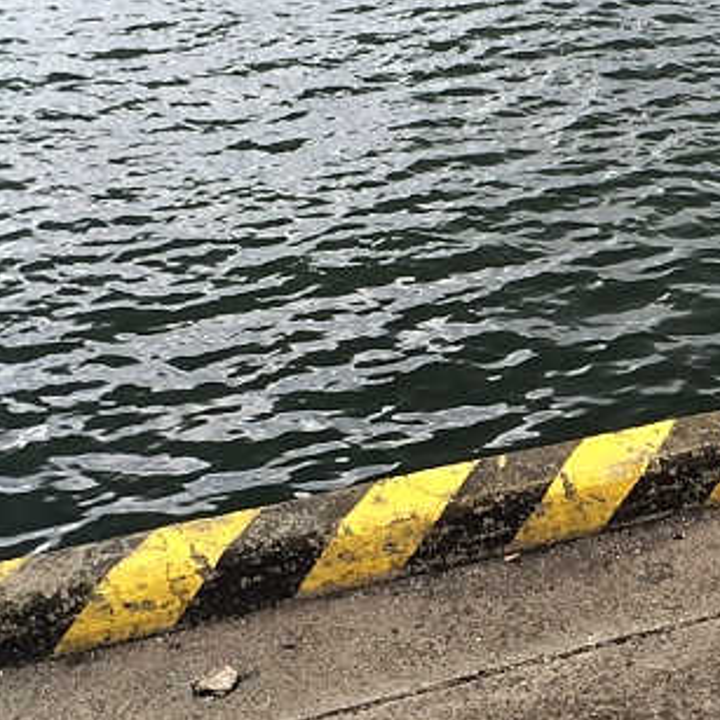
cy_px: 429
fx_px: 1388
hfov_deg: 28.2
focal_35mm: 59
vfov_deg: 29.0
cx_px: 619
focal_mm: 4.15
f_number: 2.2
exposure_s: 1/339
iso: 32
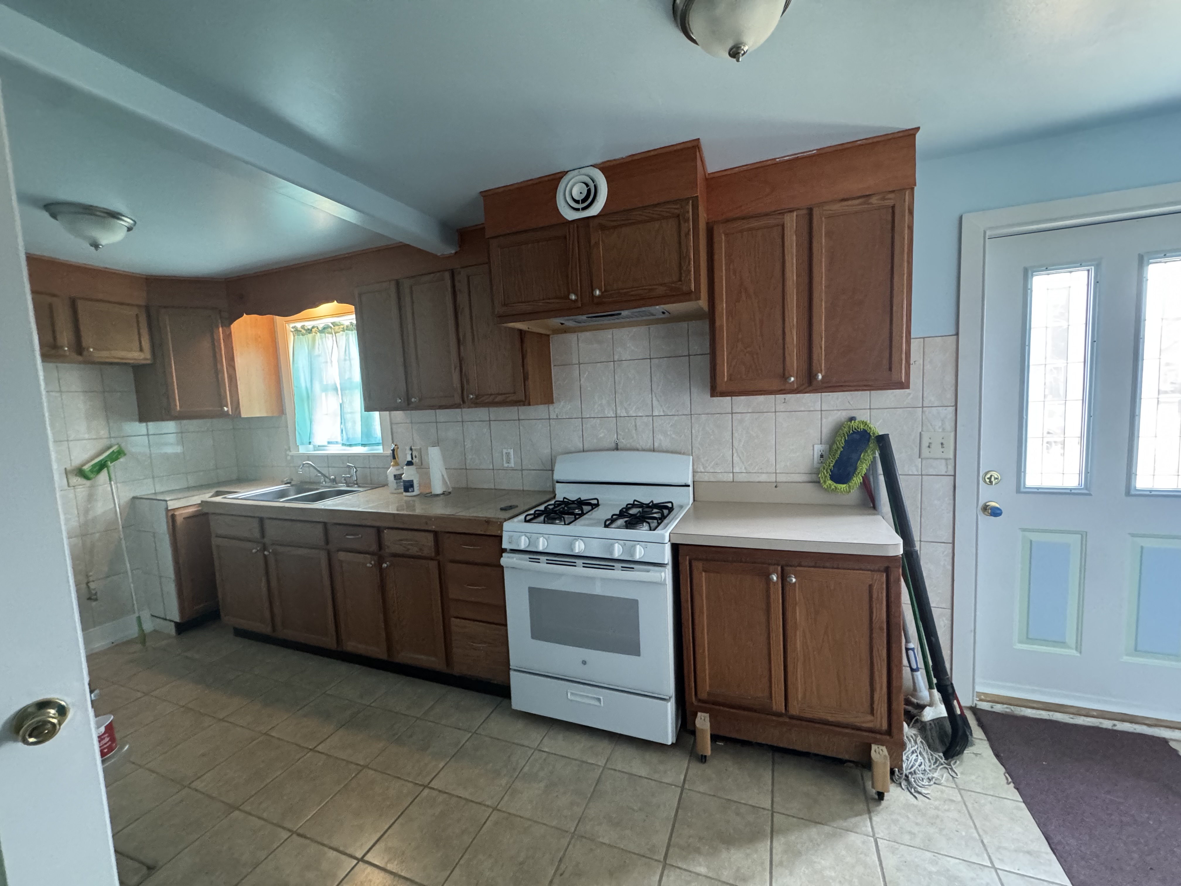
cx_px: 590
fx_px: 478
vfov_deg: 85.7
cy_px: 443
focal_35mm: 14
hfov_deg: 102.1
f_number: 2.2
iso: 800
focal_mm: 2.22
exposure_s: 1/60
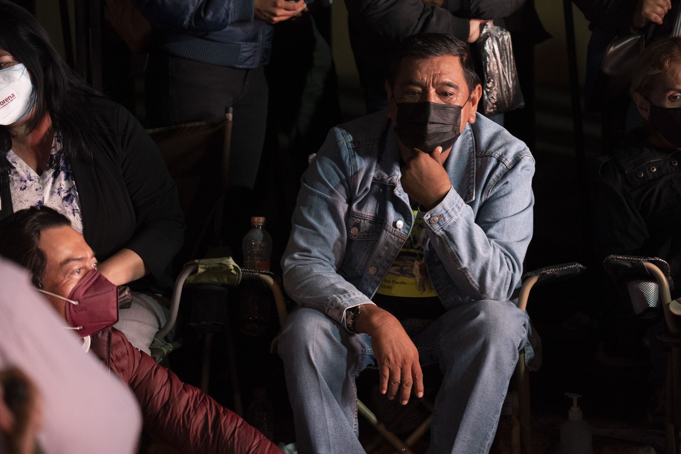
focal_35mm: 105
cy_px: 227
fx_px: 1986
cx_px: 340
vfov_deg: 13.0
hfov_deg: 19.5
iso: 3200
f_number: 4
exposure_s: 1/160
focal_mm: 105
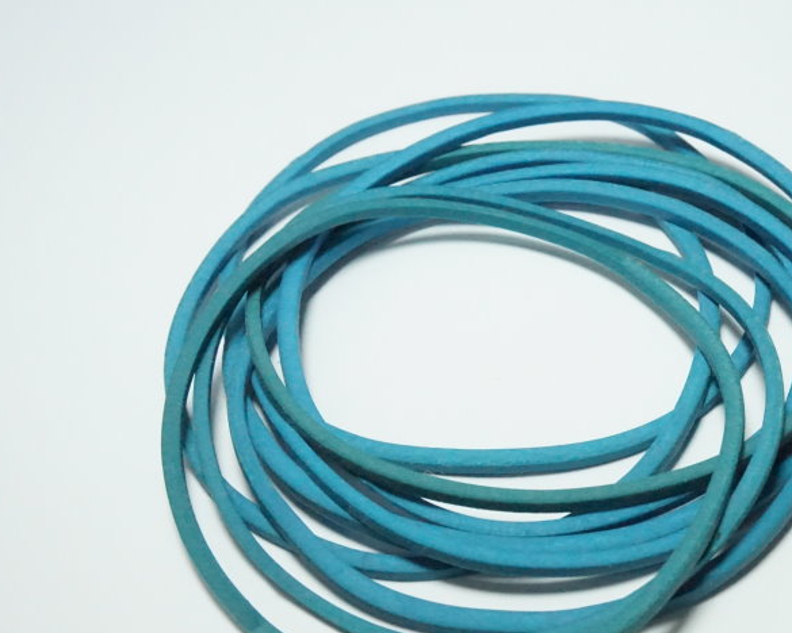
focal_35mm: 63
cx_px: 569
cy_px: 337
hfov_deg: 29.8
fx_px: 1470
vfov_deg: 24.3
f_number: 14
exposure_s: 1/400
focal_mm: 29
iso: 8000
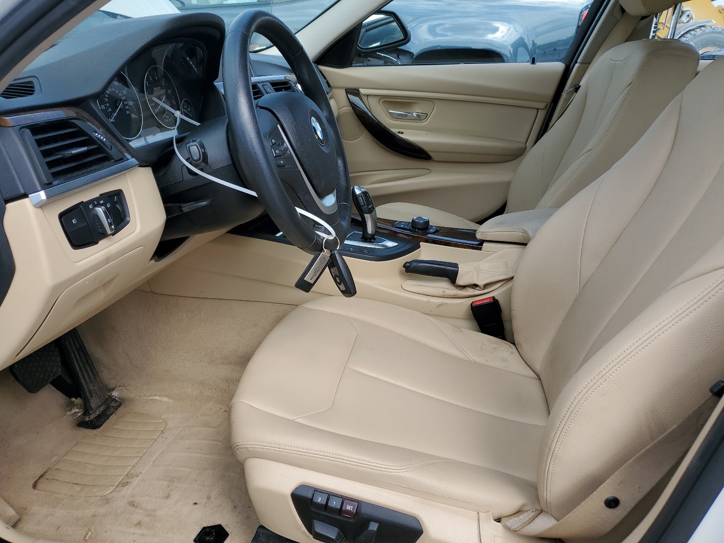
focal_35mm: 26
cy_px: 272
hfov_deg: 67.3
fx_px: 544
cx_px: 362
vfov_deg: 53.1
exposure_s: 1/1111
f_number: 1.5
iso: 50
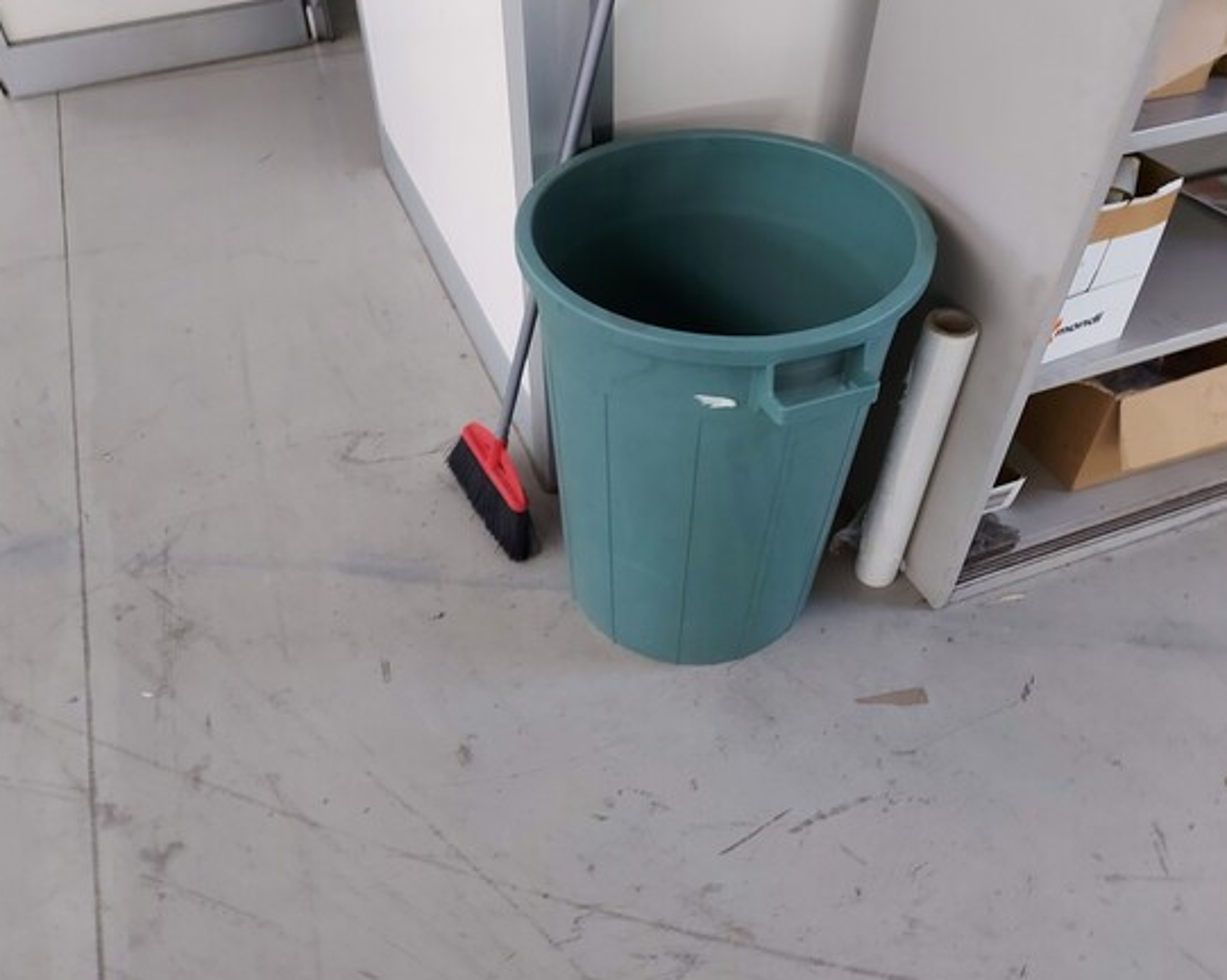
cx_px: 594
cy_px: 483
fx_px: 943
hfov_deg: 66.1
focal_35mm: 26
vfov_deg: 54.9
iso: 250
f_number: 1.8
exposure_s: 1/24
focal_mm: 5.23
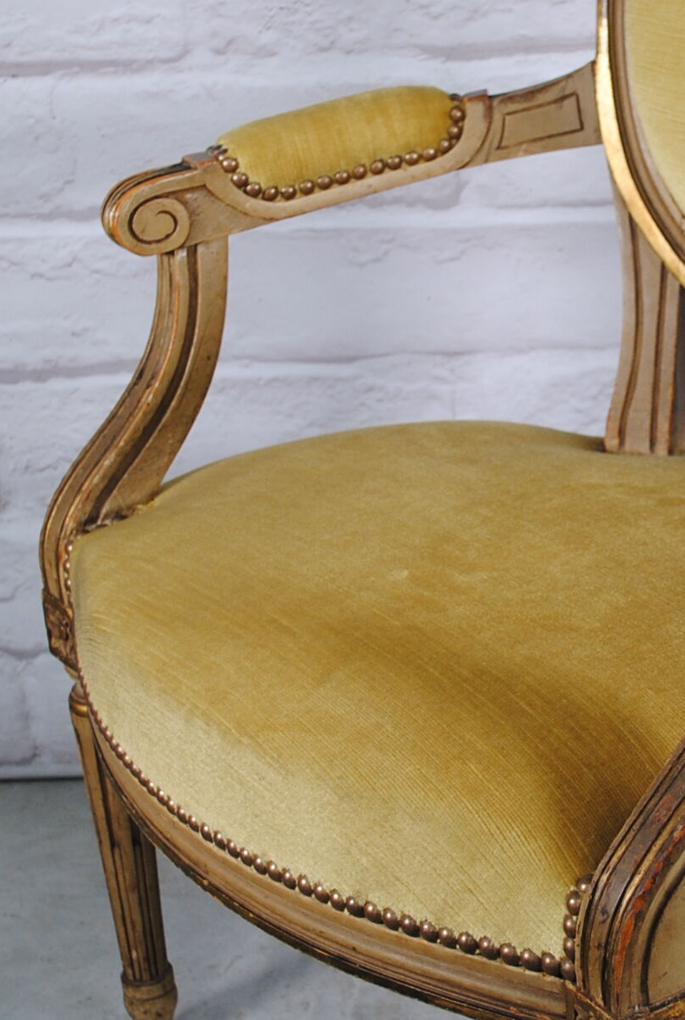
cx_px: 646
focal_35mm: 79
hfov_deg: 17.1
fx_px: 2244
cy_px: 507
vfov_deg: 25.6
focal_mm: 22
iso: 200
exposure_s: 1/80
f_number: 4.5
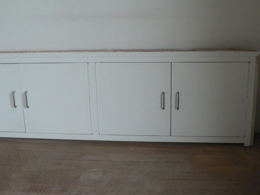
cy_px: 78
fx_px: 368
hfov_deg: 38.7
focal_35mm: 49
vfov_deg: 29.6
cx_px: 103
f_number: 2.8
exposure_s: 1/15
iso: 200
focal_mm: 6
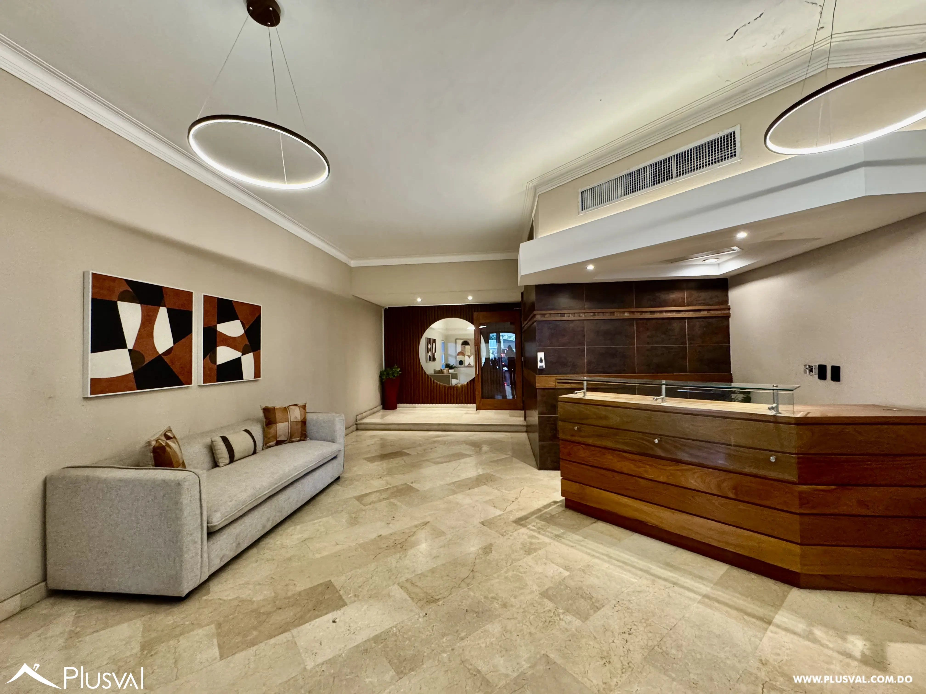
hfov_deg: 102.1
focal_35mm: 14
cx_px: 463
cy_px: 347
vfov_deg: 85.7
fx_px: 375
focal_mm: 2.22
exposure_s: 1/60
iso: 640
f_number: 2.2
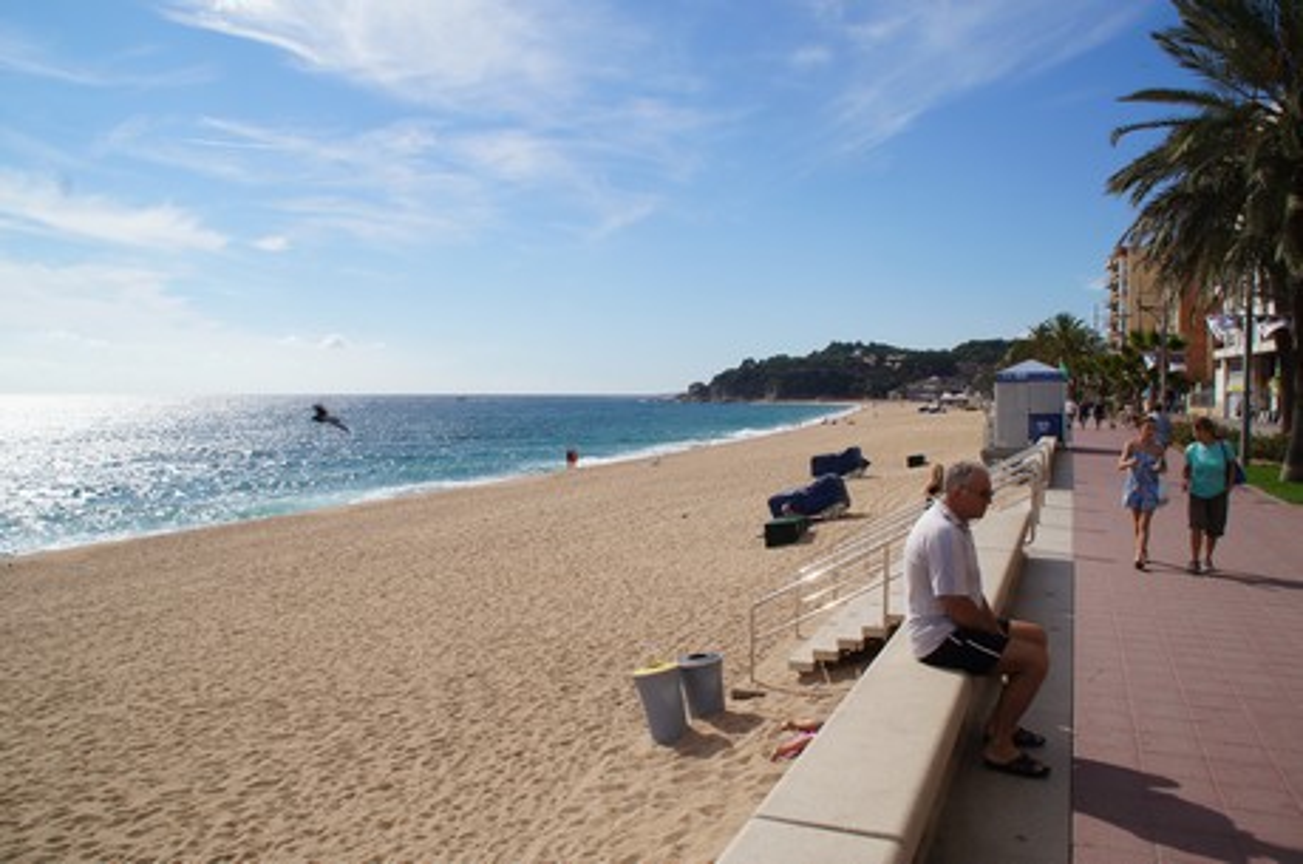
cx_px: 652
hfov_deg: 67.5
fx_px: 976
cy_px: 432
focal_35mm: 27
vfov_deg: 47.8
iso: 100
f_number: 11
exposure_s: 1/250
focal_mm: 18
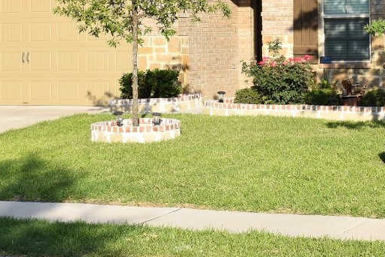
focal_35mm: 114
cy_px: 11
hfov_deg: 17.9
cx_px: 264
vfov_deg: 11.9
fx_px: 1219
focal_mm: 34
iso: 200
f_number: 9
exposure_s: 1/320
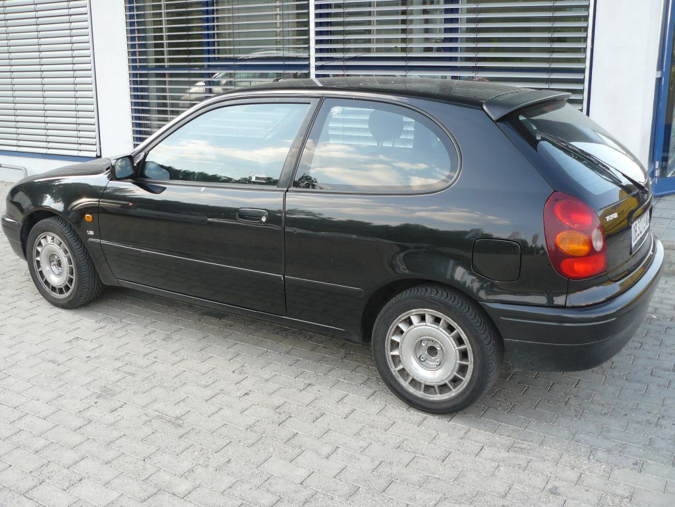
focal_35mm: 36
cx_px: 338
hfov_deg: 51.4
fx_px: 702
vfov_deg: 39.7
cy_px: 254
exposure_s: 1/125
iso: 100
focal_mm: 6
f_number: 3.2
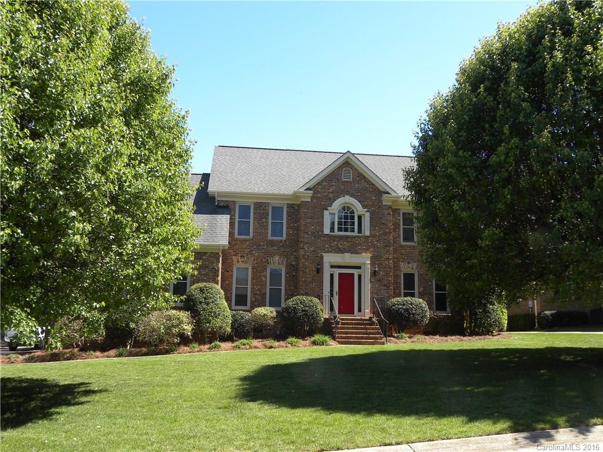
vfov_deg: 42.9
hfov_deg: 55.4
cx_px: 302
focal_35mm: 33
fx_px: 575
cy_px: 226
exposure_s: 1/193
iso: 64
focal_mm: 5.9
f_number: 4
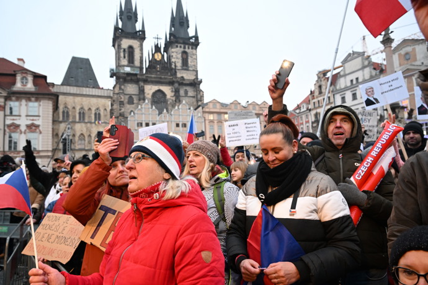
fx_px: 285
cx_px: 214
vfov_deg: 53.1
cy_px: 142
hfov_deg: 73.7
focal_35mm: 24
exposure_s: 1/160
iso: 4000
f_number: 5
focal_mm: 24
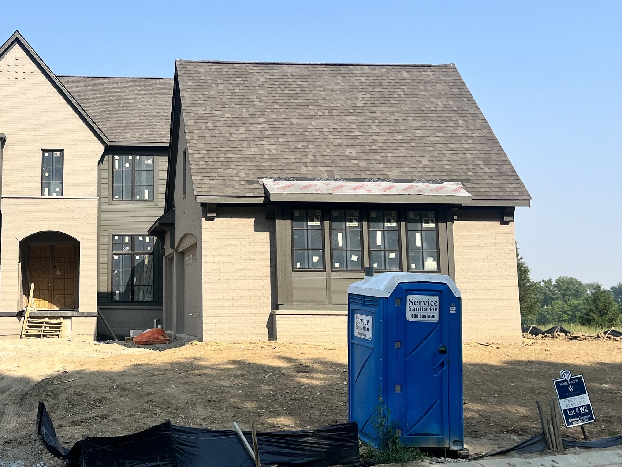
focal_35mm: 47
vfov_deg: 30.8
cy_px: 187
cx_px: 141
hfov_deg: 39.1
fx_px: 845
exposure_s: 1/3745
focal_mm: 5.1
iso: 50
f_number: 1.6
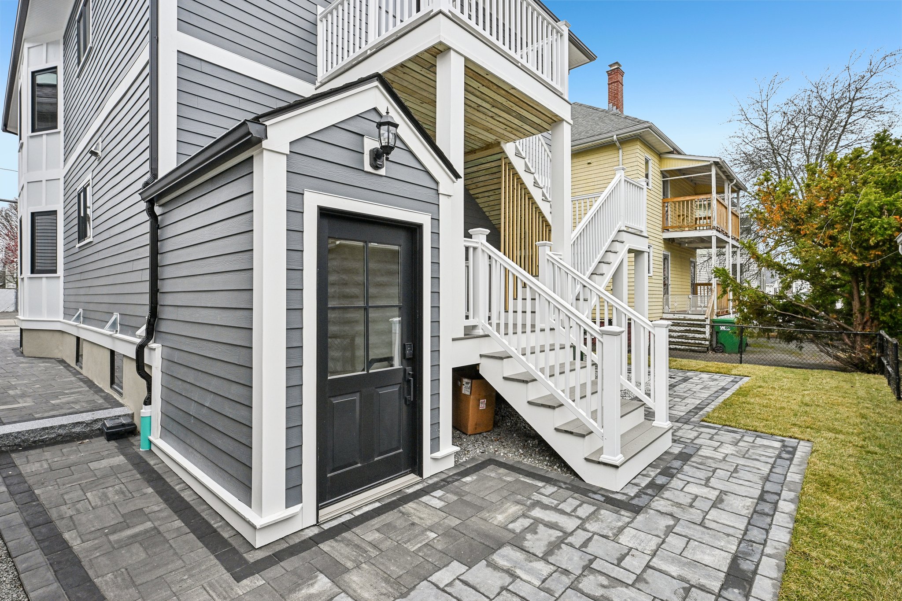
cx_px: 451
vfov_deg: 70.4
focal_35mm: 17
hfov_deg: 93.3
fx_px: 426
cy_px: 300
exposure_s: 1/640
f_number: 8
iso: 400
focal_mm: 17
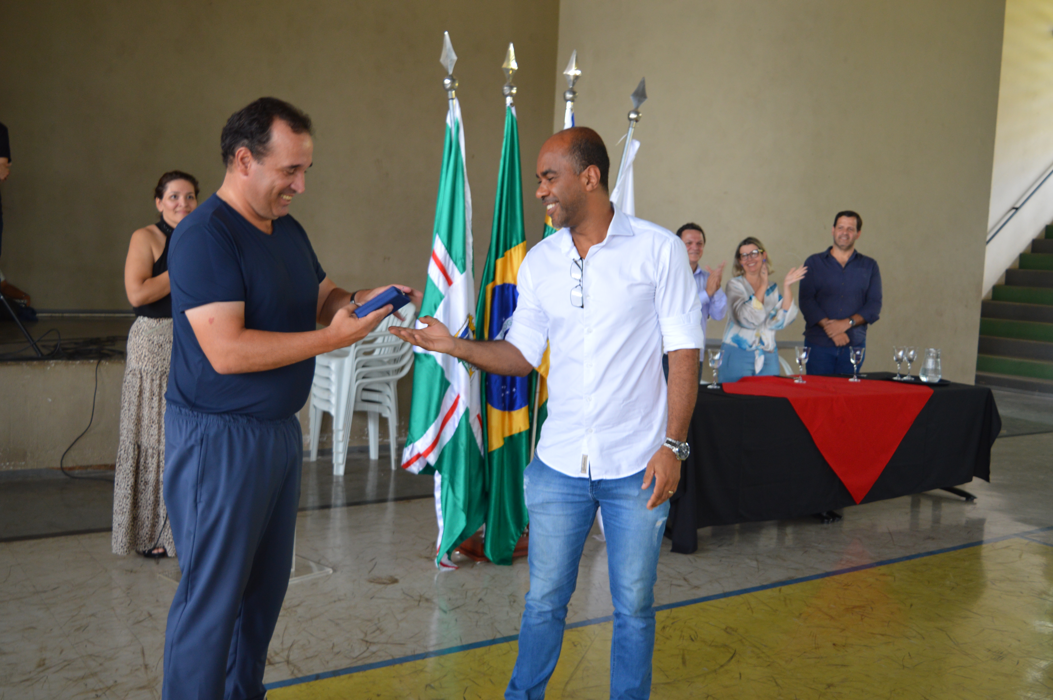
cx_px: 526
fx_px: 1052
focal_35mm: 36
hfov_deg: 53.2
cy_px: 350
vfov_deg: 36.8
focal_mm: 24
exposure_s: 1/30
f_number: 4
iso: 400
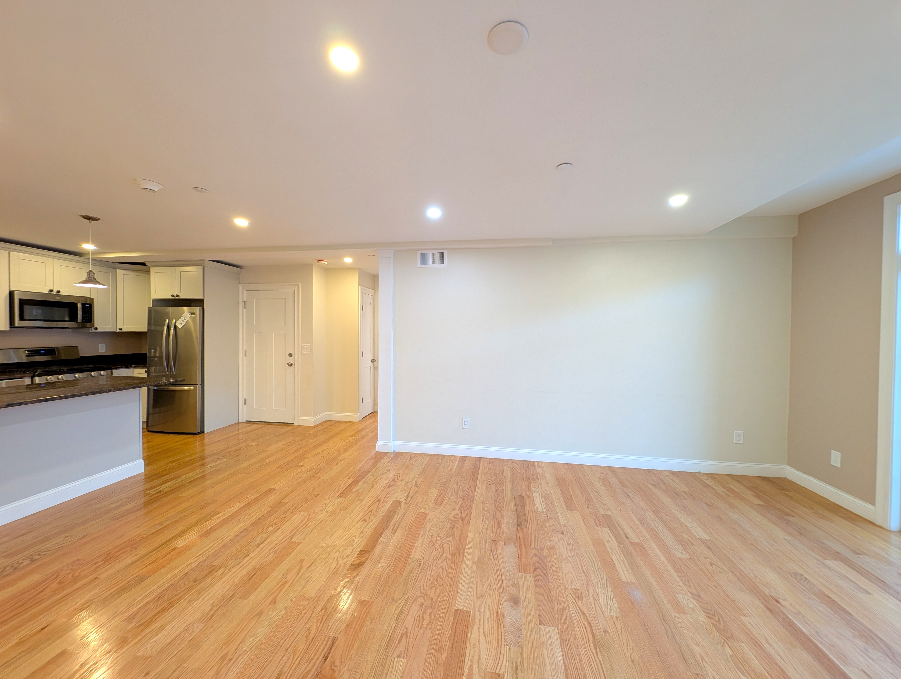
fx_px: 313
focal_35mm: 12
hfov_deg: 110.5
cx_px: 450
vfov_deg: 94.6
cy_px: 340
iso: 82
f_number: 1.95
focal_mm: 2.23
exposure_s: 1/30
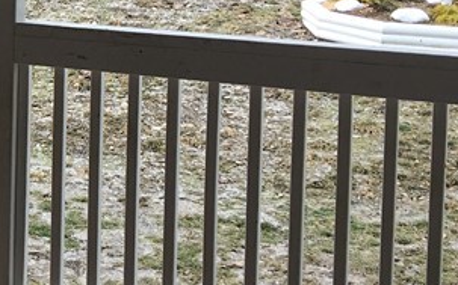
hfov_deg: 17.6
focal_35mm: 104
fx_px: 1297
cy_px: -27
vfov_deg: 12.4
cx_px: -266
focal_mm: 4.15
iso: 25
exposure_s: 1/281
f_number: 2.2
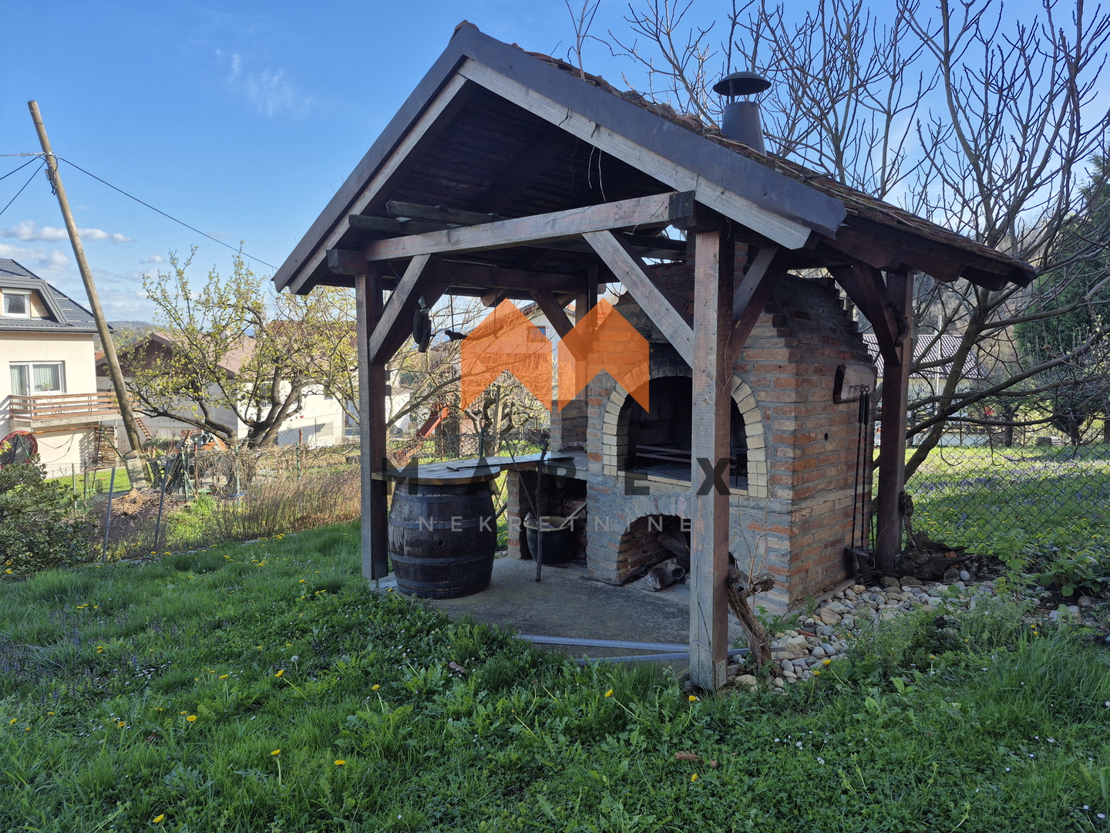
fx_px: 738
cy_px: 416
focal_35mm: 23
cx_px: 555
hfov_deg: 73.9
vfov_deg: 58.9
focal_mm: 5.4
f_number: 1.8
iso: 25
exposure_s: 1/774
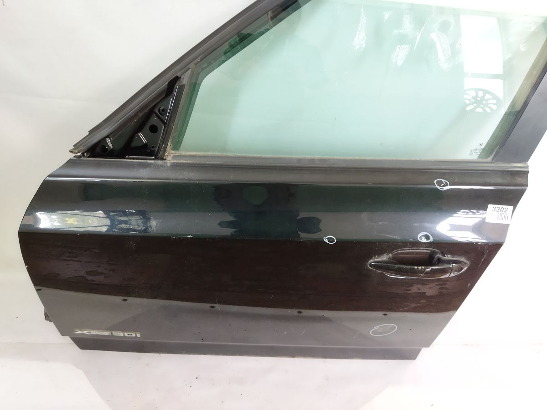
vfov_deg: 51.4
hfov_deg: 65.3
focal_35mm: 27
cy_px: 205
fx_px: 427
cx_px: 274
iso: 247
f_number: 1.79
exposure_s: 1/25
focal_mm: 4.71
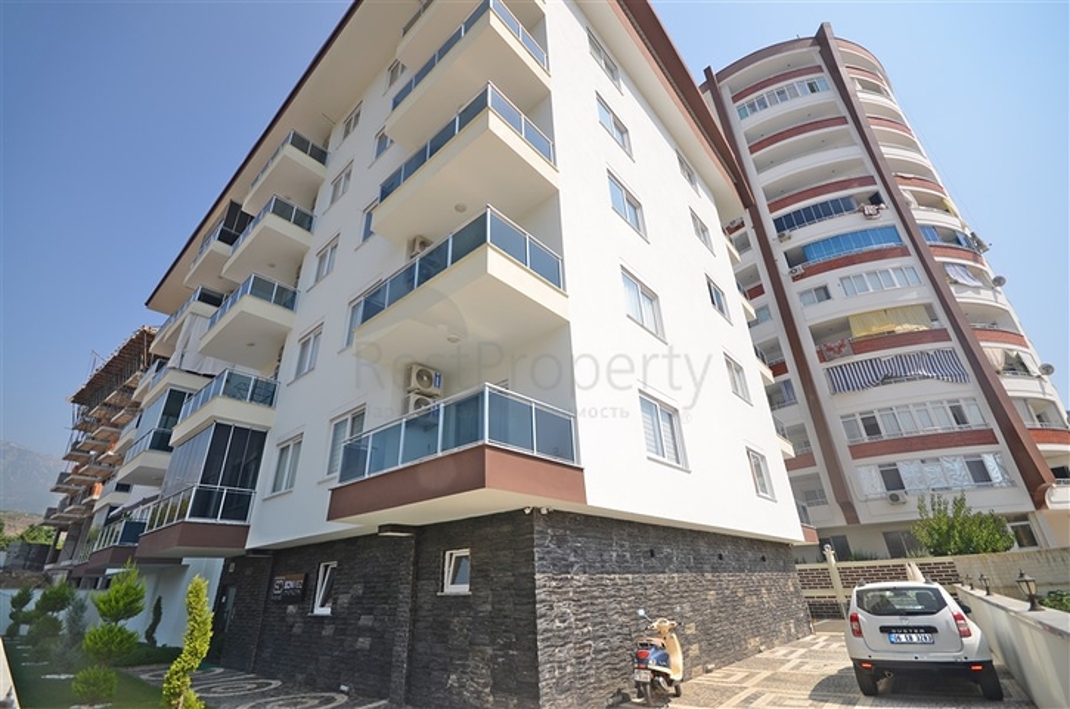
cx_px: 535
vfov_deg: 77.1
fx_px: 445
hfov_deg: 100.5
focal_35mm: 15
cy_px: 354
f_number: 7.1
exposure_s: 1/250
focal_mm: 10
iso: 100
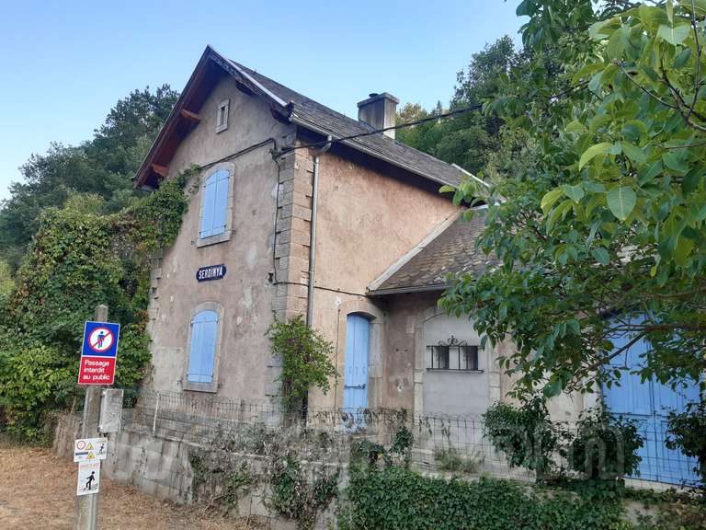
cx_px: 353
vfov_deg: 53.1
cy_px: 265
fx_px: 530
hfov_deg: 67.3
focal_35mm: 26
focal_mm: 3.92
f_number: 1.7
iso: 40
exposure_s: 1/284
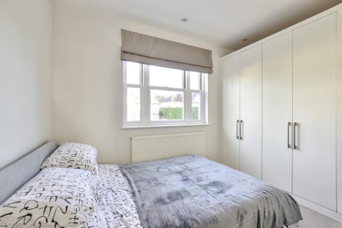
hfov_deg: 100.4
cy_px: 114
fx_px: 143
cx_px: 171
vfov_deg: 77.4
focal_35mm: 15
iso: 640
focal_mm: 10
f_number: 8
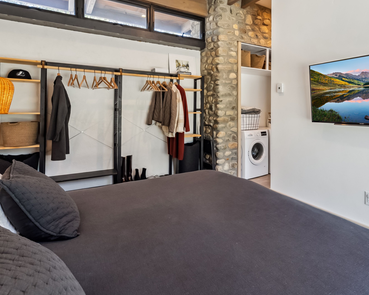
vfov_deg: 64.2
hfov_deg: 76.3
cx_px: 230
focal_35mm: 21
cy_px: 104
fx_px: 229
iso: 800
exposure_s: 1/25
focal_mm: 14
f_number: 8
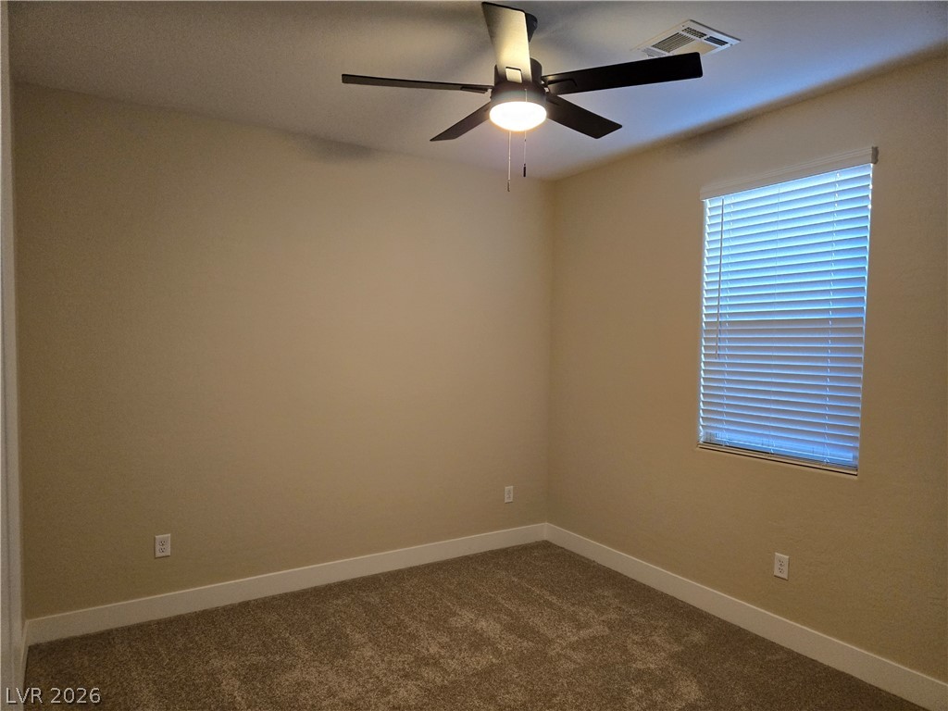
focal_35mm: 23
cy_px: 356
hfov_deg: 73.9
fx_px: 630
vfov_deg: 58.9
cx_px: 474
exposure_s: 1/120
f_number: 1.8
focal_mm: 5.4
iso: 500
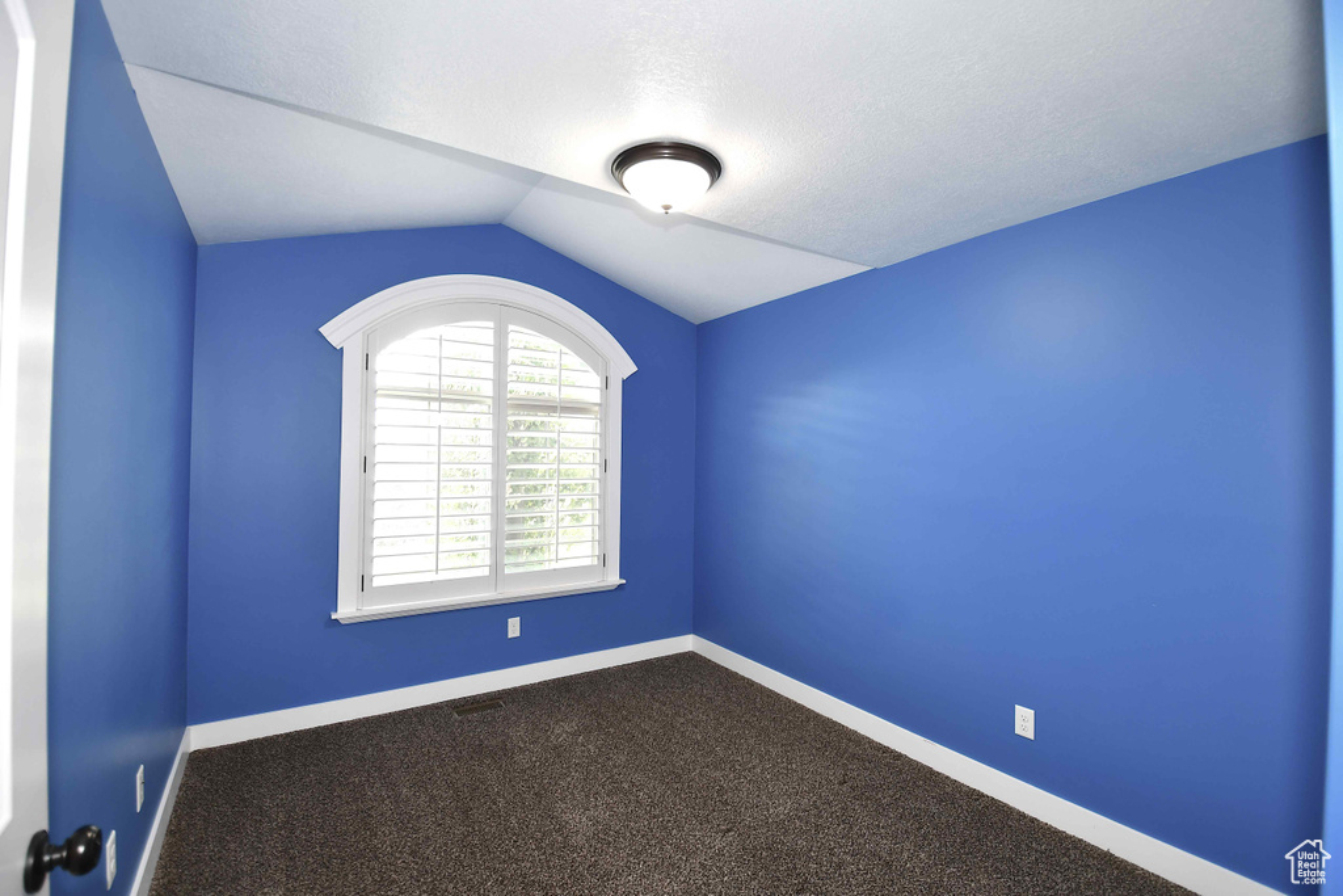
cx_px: 672
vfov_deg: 77.3
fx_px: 560
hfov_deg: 100.4
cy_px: 448
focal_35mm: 15
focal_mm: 10
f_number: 4
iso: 500
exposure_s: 1/60
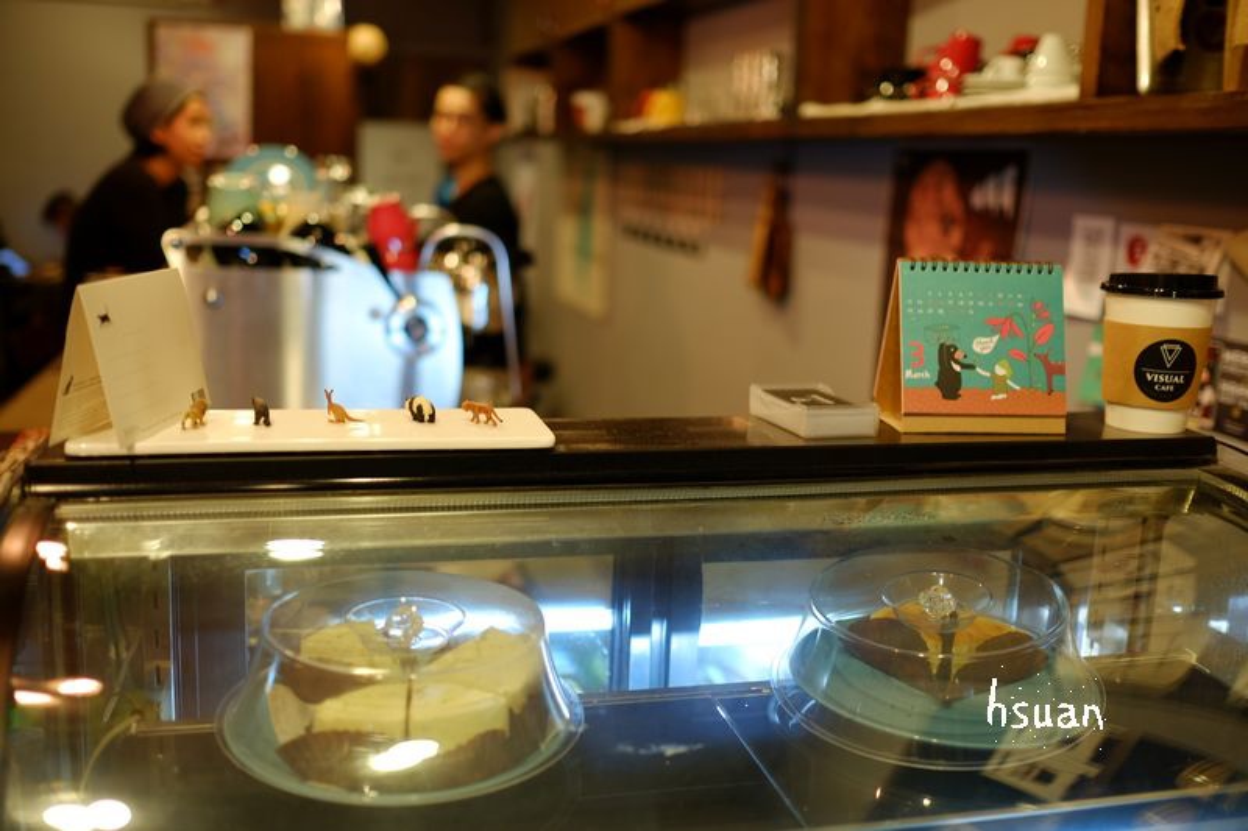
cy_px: 416
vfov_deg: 37.8
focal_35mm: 35
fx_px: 1213
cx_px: 624
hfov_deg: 54.4
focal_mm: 23
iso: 200
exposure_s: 1/15
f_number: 1.4
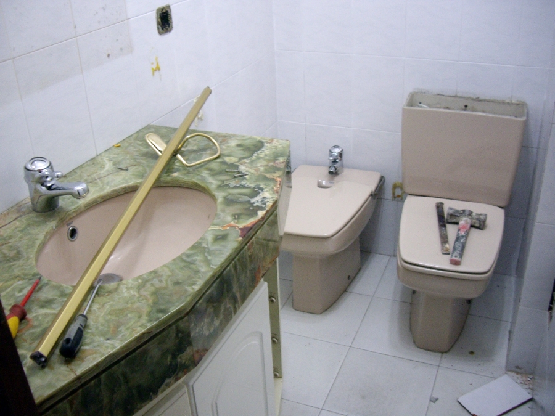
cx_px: 278
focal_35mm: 38
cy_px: 208
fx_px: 609
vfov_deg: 37.7
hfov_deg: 49.0
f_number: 2.8
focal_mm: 7.9
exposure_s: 1/15
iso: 400
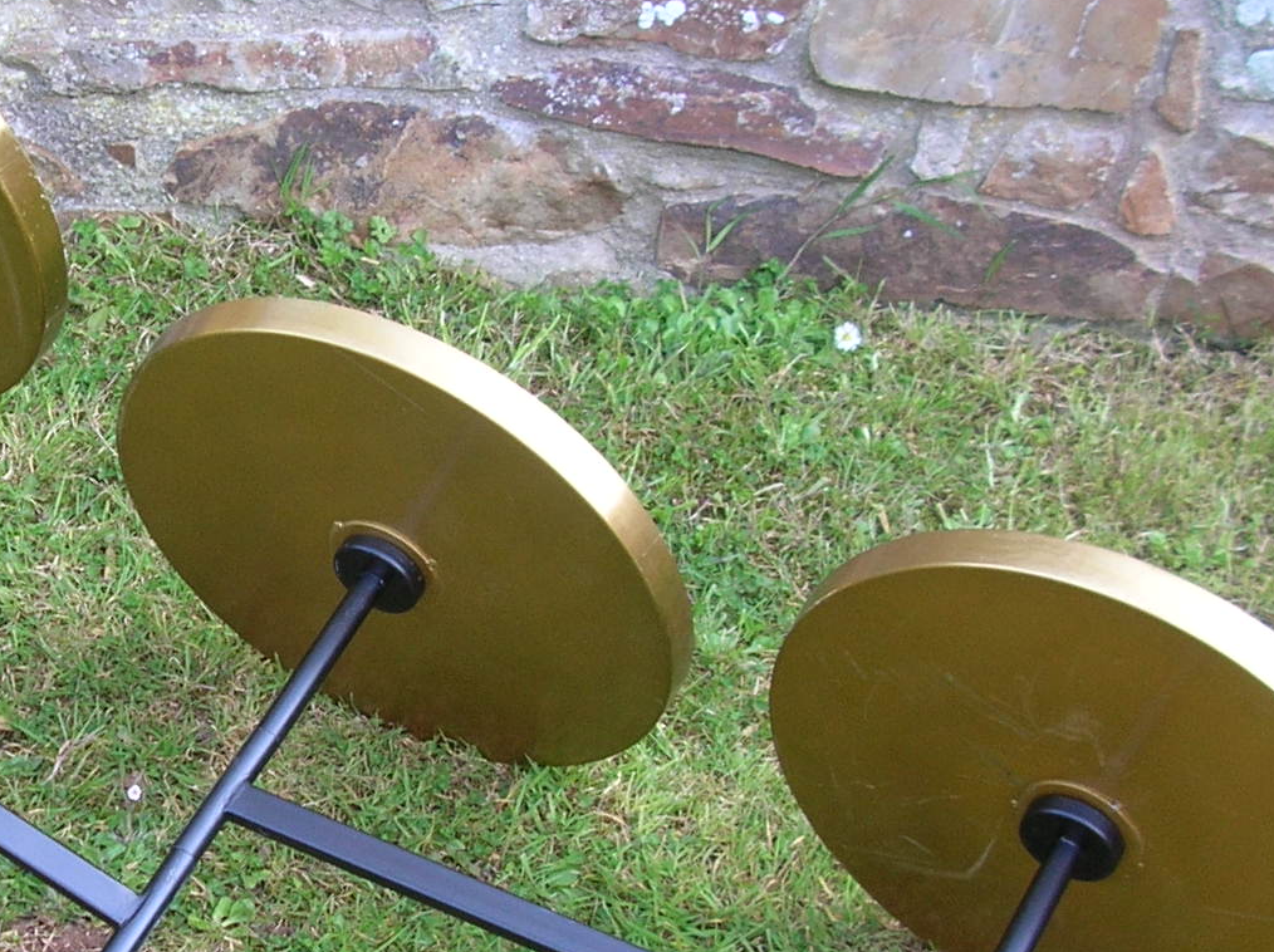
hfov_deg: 23.9
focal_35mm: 79
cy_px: 544
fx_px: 2904
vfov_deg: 18.6
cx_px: 64
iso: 50
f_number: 2.8
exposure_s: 1/57.2
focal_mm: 5.8
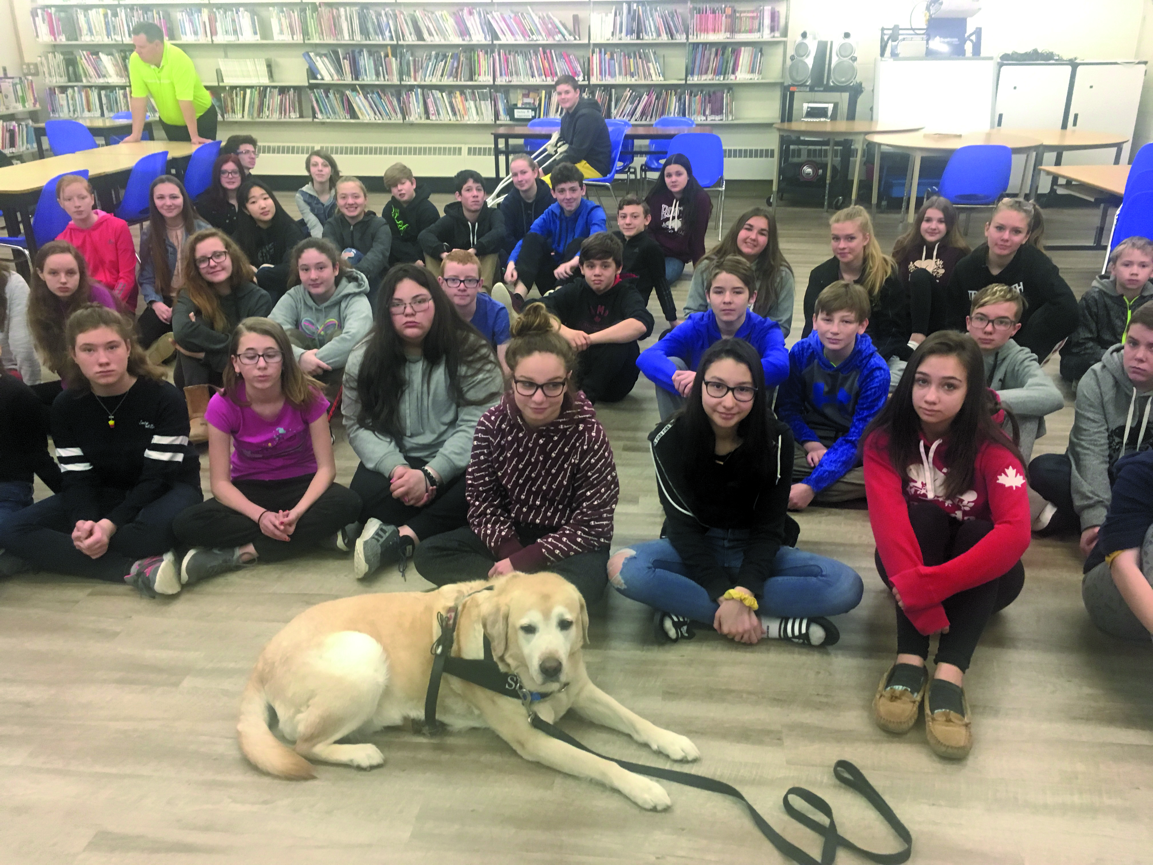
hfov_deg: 61.7
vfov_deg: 48.2
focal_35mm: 29
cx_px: 576
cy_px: 432
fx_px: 966
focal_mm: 4.15
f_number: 2.2
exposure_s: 1/30
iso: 125
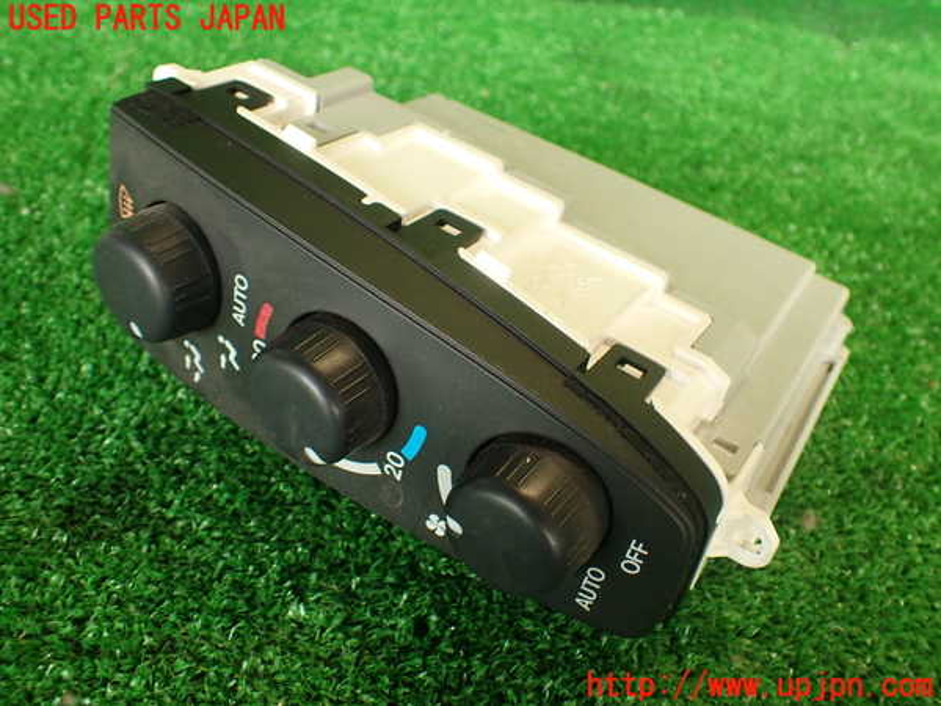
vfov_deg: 46.8
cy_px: 353
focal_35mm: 30
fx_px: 816
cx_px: 470
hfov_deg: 60.0
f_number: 2.3
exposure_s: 1/60
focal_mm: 5.4
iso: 200
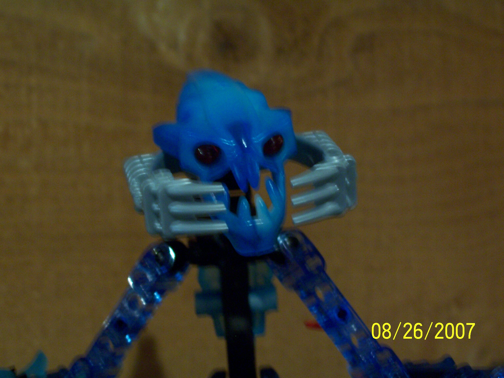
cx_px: 252
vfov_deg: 20.4
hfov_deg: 27.0
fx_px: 1048
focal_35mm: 72
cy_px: 189
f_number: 3.4
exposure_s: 1/8
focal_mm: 12.3
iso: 140
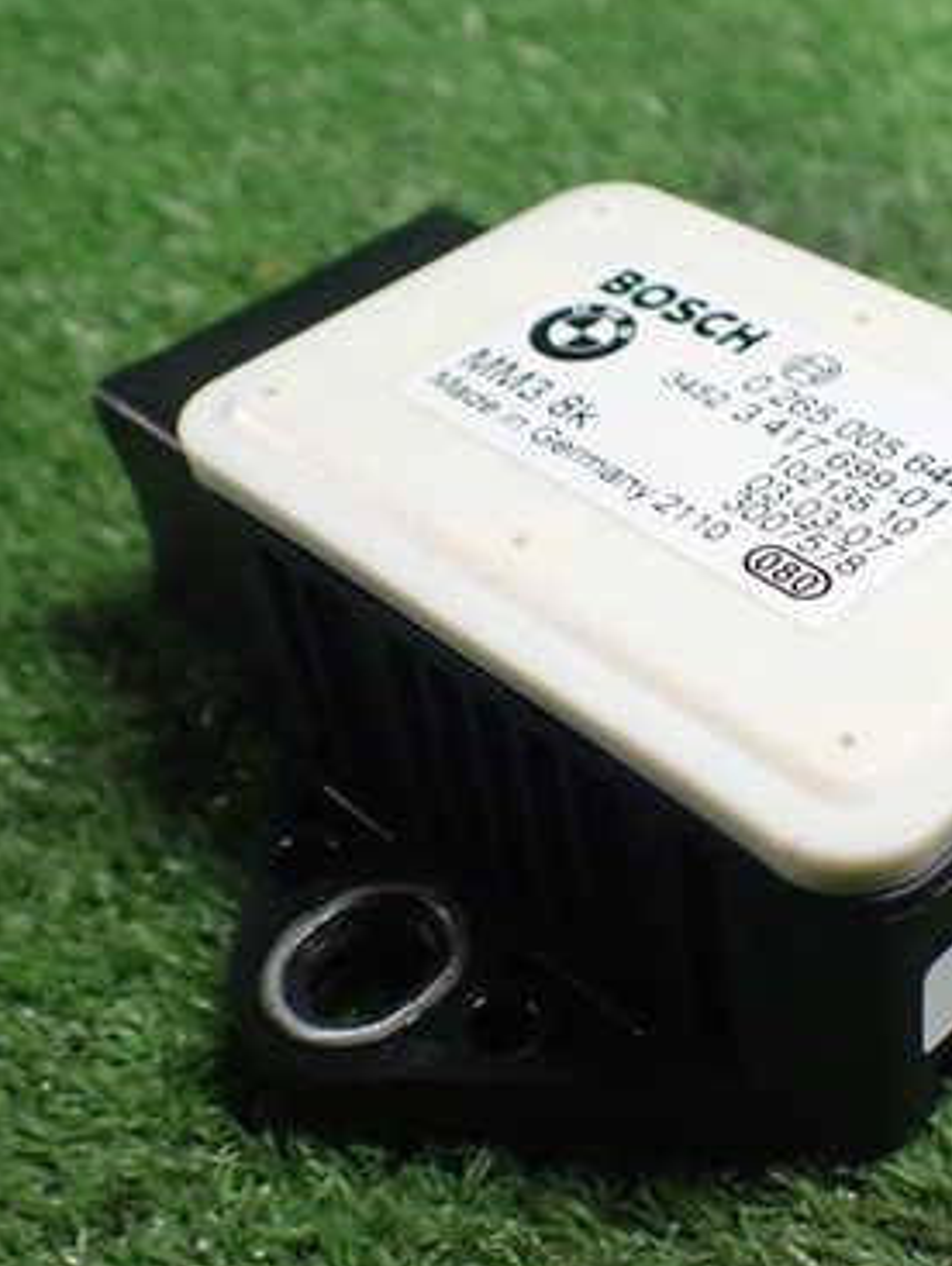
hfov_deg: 29.4
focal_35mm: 49
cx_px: 669
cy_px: 652
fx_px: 1794
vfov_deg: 38.9
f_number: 2.3
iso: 800
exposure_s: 1/60
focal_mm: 5.4
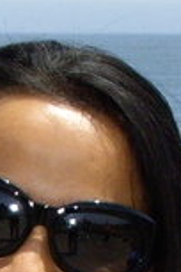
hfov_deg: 3.6
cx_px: -105
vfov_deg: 5.3
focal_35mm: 383
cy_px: 480
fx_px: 2888
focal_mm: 9
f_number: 5.2
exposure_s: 1/500
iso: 100
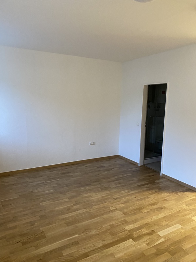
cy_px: 131
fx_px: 196
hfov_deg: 53.1
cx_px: 98
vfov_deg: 67.3
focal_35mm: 26
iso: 400
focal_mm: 4.25
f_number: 1.8
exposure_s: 1/50
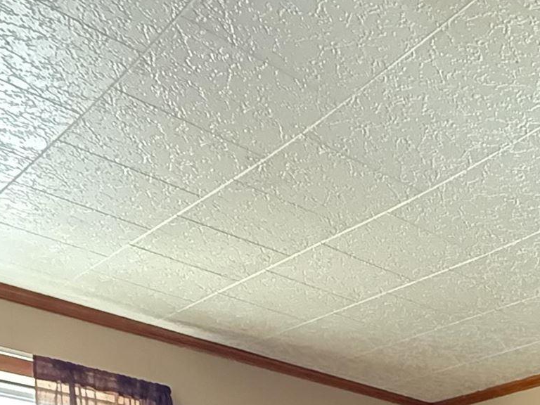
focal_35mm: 56
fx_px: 874
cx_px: 657
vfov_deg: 20.0
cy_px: 702
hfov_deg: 29.3
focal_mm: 2.22
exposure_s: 1/60
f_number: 2.2
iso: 1250
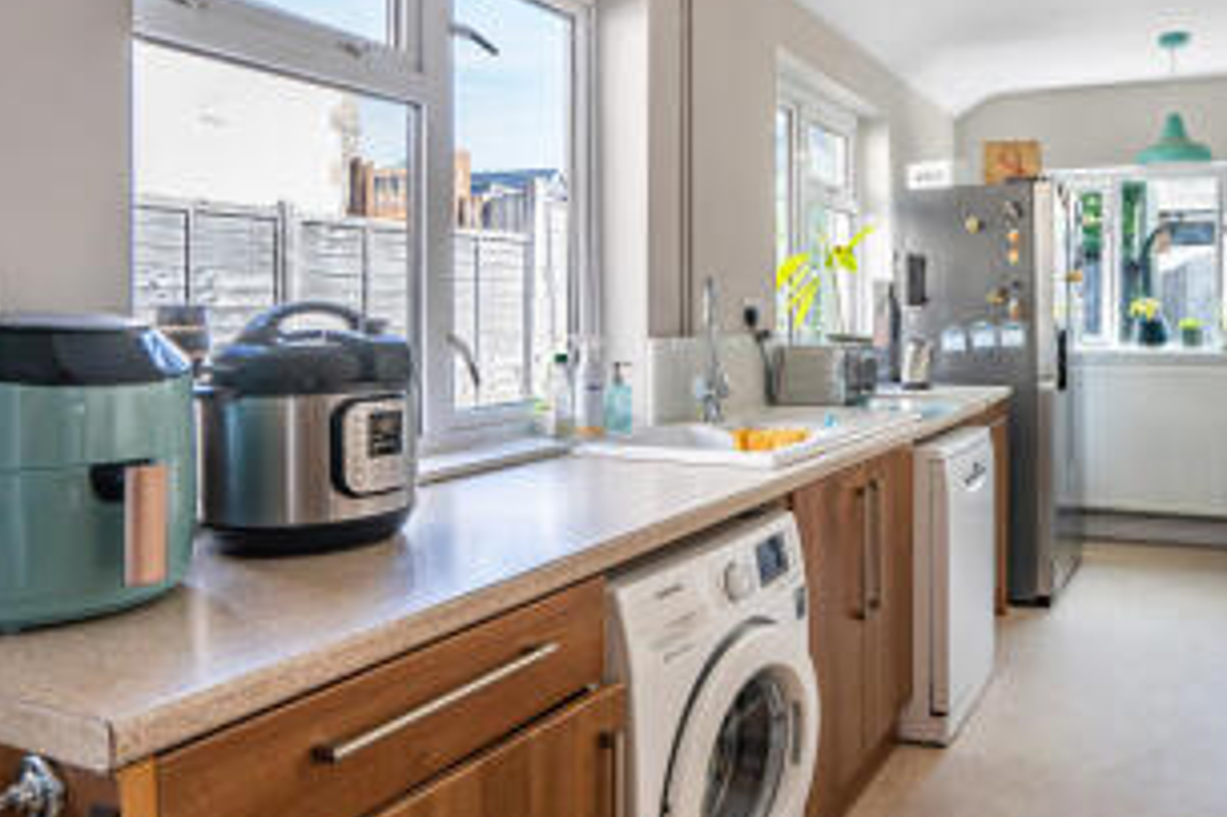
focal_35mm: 25
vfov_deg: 50.1
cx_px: 881
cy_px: 260
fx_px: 852
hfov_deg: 68.1
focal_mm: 16
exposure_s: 1/125
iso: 400
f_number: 7.1
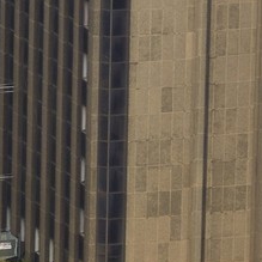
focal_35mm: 1208
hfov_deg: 1.4
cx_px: -195
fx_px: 10344
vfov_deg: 1.4
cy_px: 833
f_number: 10
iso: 200
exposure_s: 1/400
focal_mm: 195
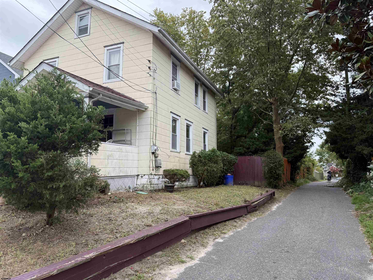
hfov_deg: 71.6
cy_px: 140
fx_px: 259
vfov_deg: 56.8
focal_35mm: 24
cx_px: 186
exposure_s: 1/840
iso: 100
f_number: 1.78
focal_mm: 6.76
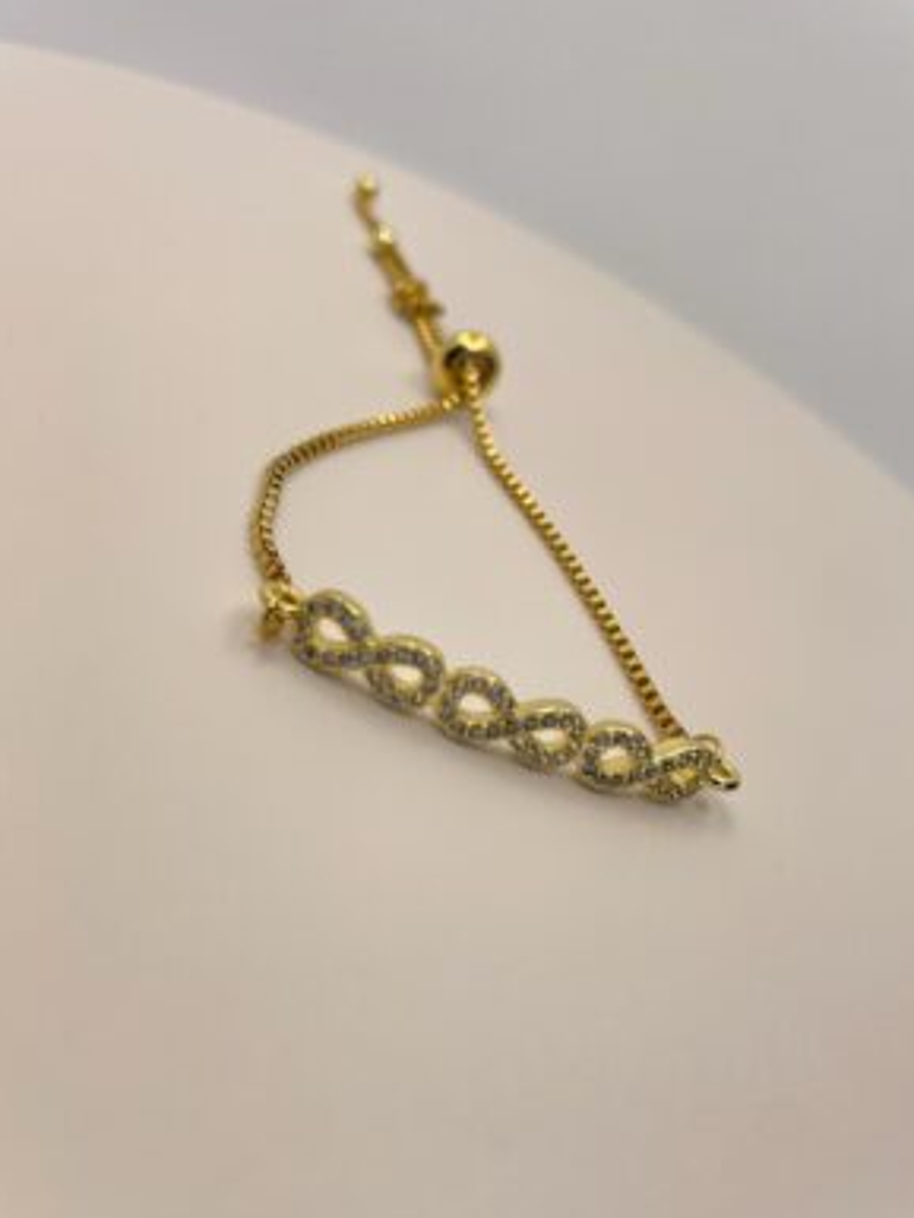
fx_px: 950
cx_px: 462
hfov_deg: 51.4
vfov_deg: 65.3
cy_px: 601
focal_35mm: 27
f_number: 1.6
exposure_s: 1/452
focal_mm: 4.2
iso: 50
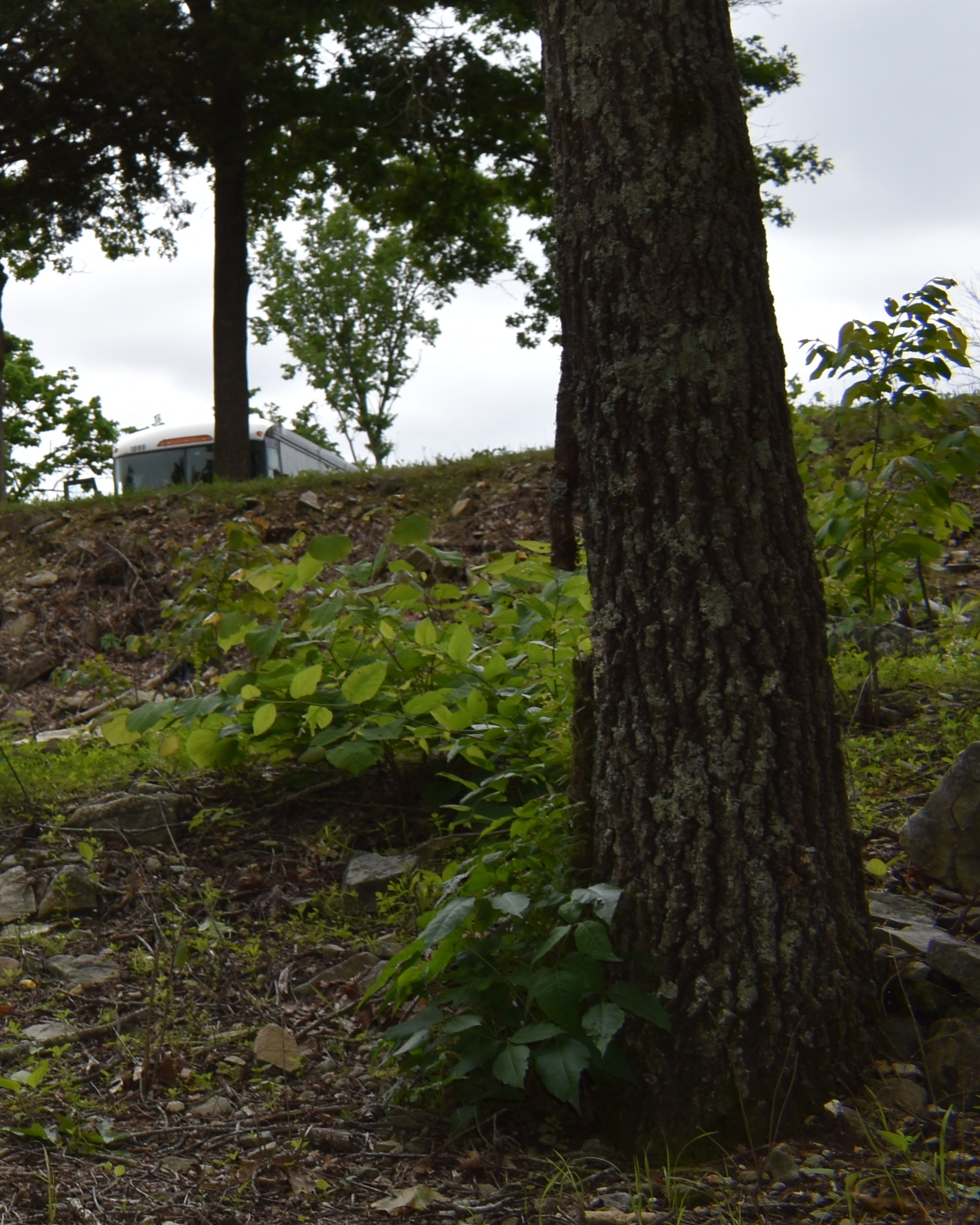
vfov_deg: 28.5
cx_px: -611
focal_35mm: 66
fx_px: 2393
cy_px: 397
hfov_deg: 19.3
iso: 100
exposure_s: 1/200
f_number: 8
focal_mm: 18
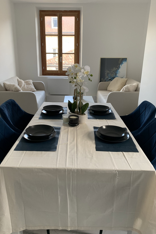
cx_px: 72
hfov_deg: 46.4
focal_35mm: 28
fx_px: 182
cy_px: 114
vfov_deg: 65.5
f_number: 1.8
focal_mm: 4.25
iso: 160
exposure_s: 1/60
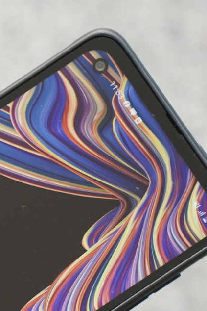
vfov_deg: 19.3
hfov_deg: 12.9
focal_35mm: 106
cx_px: 53
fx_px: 914
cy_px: 156
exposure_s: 1/160
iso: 640
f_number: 5
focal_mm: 70
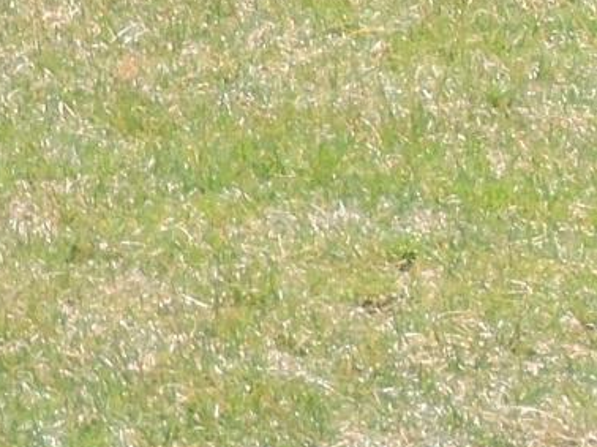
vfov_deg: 1.1
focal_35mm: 1307
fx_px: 22527
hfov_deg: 1.5
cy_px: -932
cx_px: 1744
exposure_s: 1/500
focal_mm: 33
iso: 160
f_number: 4.6
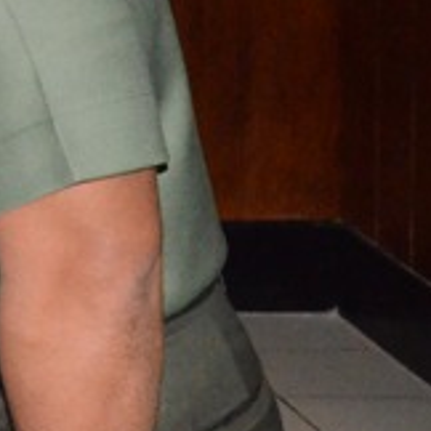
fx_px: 2479
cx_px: -617
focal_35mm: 176
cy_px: -234
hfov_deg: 8.9
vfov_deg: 9.6
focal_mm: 28
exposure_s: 1/250
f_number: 6.3
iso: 6400
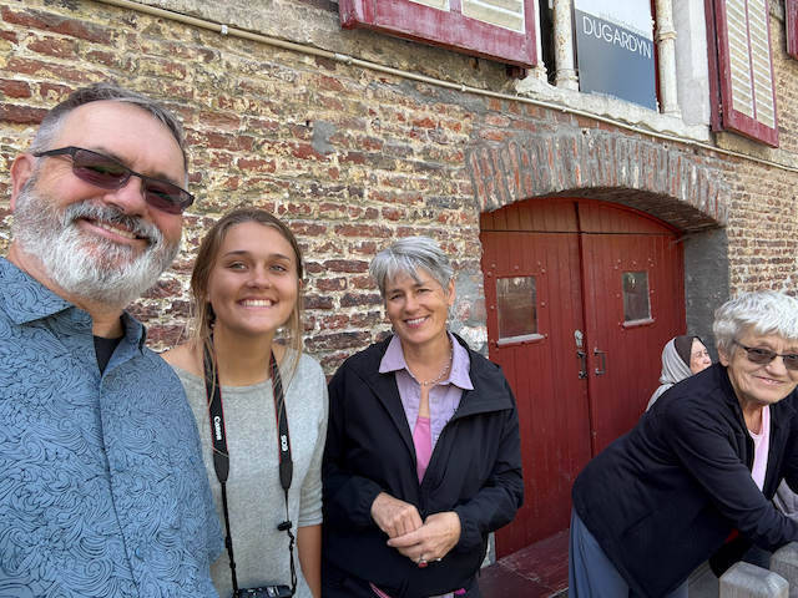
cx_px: 399
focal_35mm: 23
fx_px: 530
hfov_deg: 73.9
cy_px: 299
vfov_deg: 58.9
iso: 20
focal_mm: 2.69
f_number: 1.9
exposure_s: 1/121
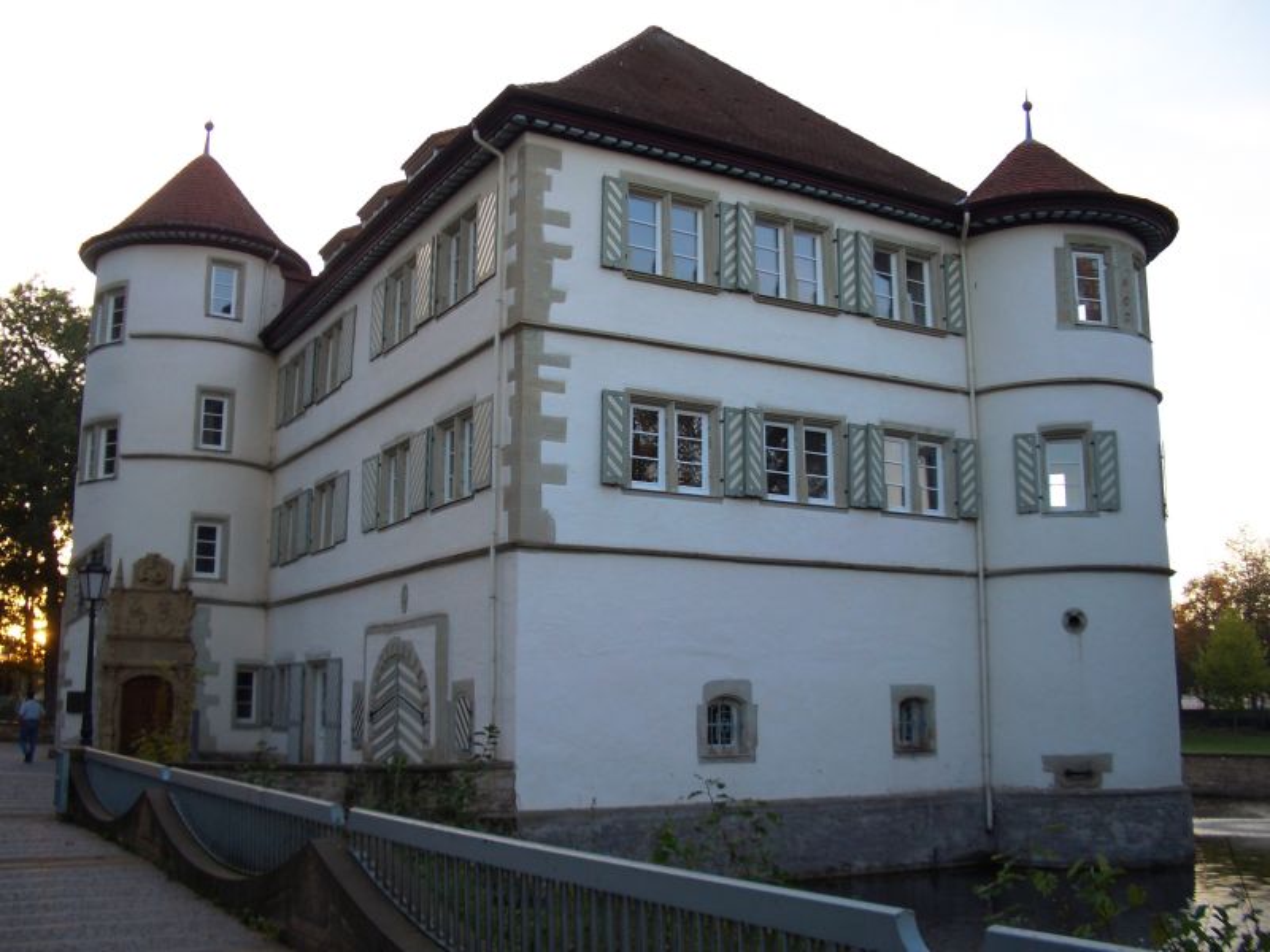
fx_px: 1284
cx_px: 635
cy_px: 476
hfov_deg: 52.6
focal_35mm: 35
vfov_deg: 40.7
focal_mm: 5.8
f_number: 2.6
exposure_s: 1/80
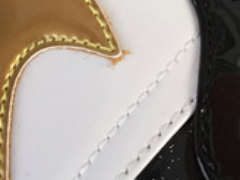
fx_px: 1179
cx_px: 281
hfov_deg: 11.4
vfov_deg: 7.9
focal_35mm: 170
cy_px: -299
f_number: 2.4
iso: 25
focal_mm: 3.3
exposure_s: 1/285
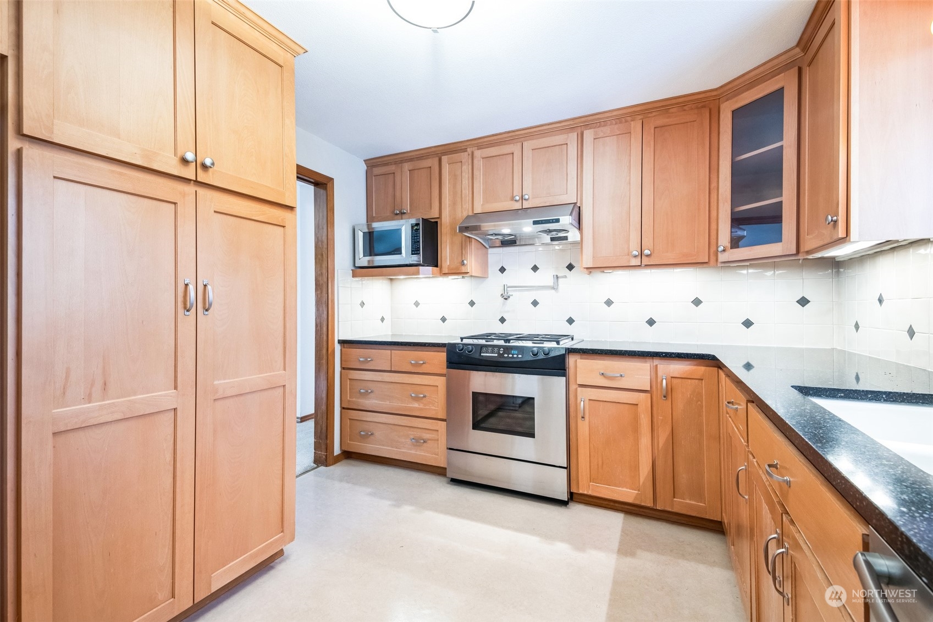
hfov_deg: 96.7
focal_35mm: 16
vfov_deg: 73.7
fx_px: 415
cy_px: 311
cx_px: 466
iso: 640
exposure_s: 1.3
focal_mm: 16
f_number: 10
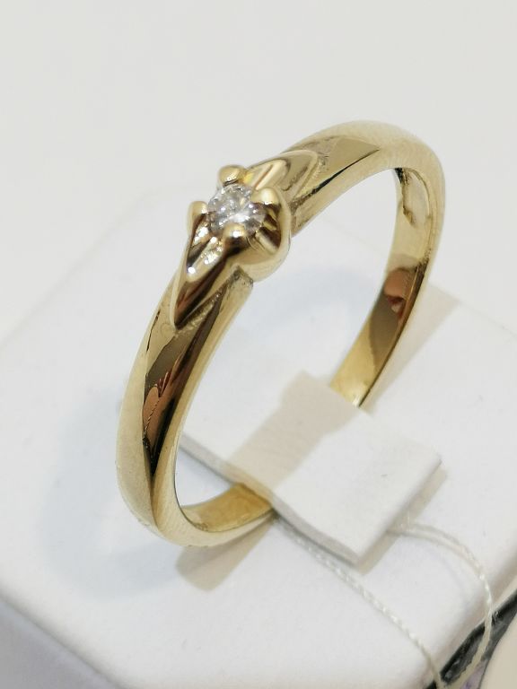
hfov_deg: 15.4
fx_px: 1912
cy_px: 344
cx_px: 258
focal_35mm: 96
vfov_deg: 20.4
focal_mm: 3.95
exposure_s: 1/101
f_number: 1.8
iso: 50
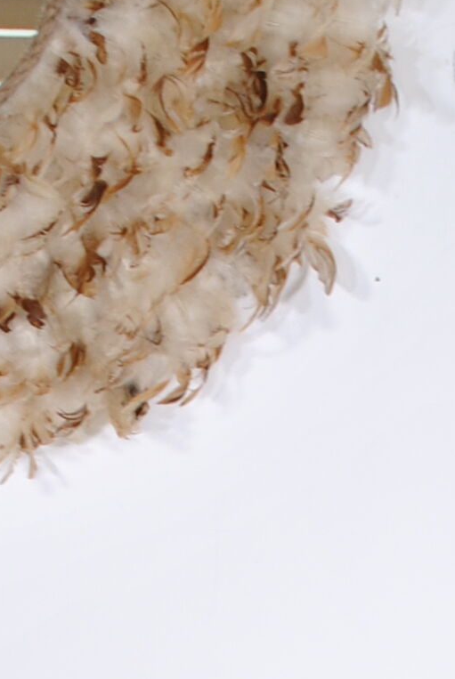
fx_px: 2589
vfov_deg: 13.9
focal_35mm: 137
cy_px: 1047
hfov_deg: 10.0
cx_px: 322
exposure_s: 1/30
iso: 200
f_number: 5
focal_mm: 18
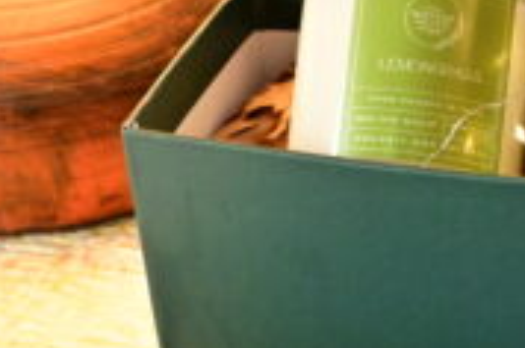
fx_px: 1718
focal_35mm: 118
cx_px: 702
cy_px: 175
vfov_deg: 11.6
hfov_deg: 16.3
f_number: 8
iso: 8000
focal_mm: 35
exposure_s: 1/320
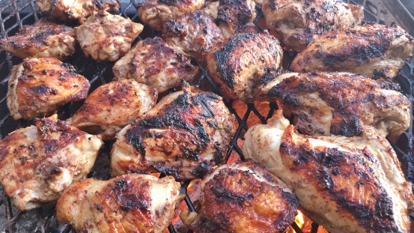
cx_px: 207
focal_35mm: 32
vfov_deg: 36.5
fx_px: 351
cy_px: 142
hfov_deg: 61.0
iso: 64
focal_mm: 4.15
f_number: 2.2
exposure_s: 1/15
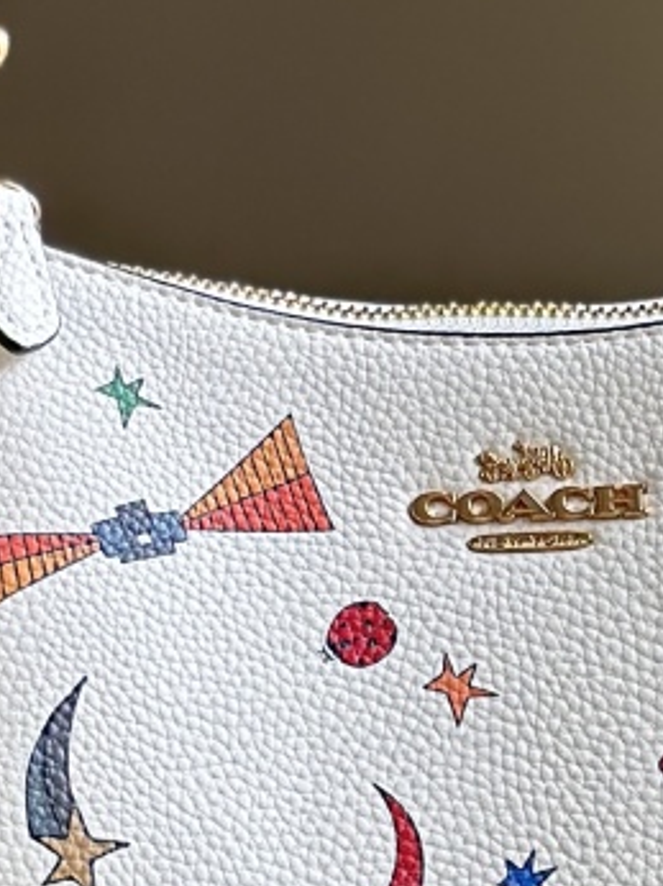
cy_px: 100
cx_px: 468
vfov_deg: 9.9
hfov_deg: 7.4
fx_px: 5114
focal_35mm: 200
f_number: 1.78
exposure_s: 1/290
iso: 80
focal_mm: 6.86
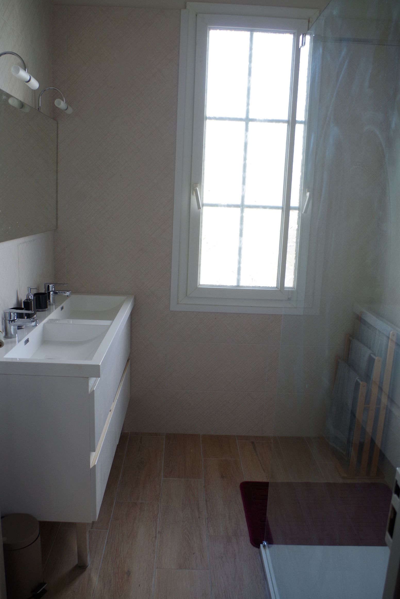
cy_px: 297
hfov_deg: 46.4
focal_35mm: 28
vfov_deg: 65.5
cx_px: 194
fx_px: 466
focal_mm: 18
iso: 400
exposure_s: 1/40
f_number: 5.6
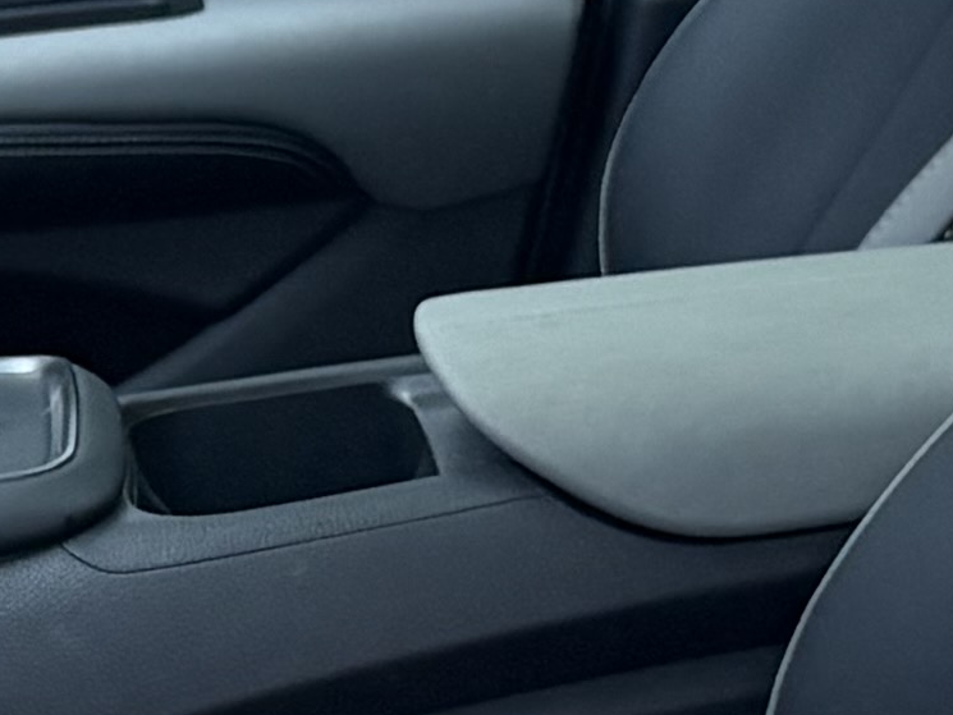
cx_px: -349
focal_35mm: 184
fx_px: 5066
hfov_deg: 10.5
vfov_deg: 8.1
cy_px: 289
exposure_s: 1/50
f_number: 1.78
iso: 200
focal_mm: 6.76
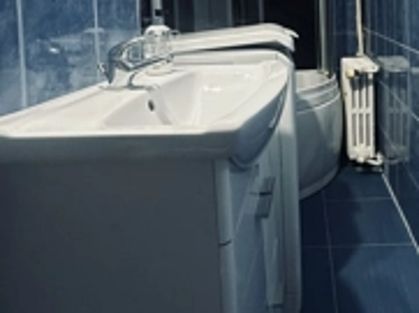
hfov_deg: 56.3
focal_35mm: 31
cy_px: 19
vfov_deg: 41.0
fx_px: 374
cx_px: 301
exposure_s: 1/50
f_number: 2.2
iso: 640
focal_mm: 2.22
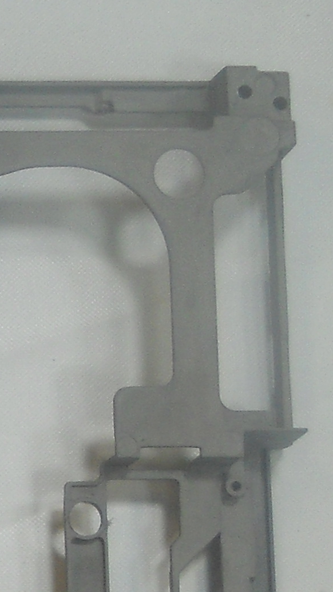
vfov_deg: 14.8
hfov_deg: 7.8
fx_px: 2212
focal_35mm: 141
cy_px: 692
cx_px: -545
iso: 160
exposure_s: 1/30
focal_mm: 6.72
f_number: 3.1
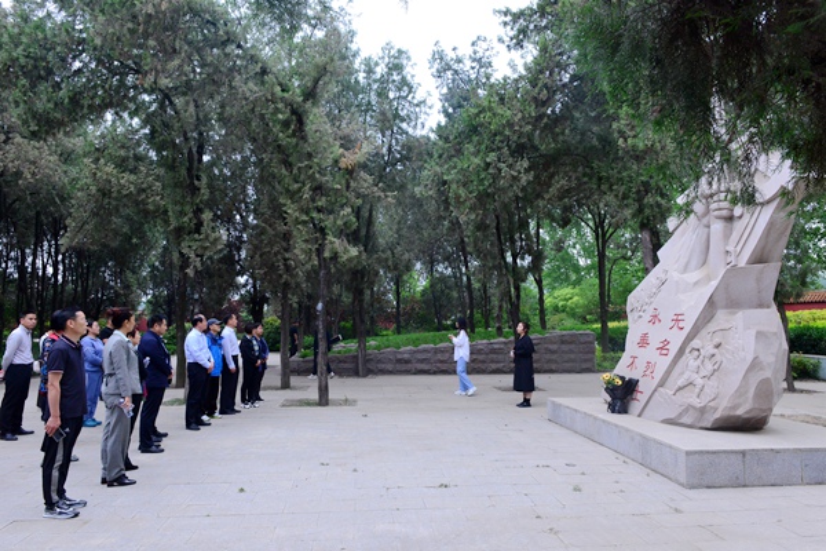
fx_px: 551
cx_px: 413
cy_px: 276
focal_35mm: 24
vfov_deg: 53.1
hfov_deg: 73.7
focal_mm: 24
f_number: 11
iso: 2500
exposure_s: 1/200
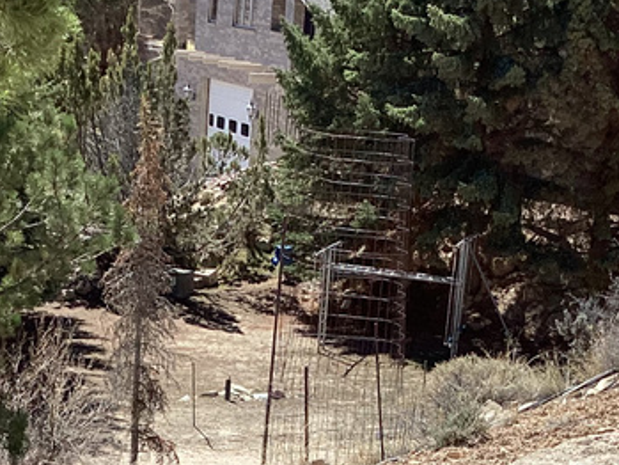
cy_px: 630
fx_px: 1628
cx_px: 280
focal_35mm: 91
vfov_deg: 15.4
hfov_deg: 21.5
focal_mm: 3.3
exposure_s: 1/1404
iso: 25
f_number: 2.4
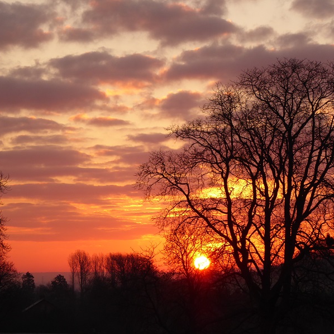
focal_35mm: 136
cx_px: 191
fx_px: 1485
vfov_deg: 12.8
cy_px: 167
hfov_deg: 12.8
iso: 200
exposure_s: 1/160
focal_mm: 20.6
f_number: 5.1
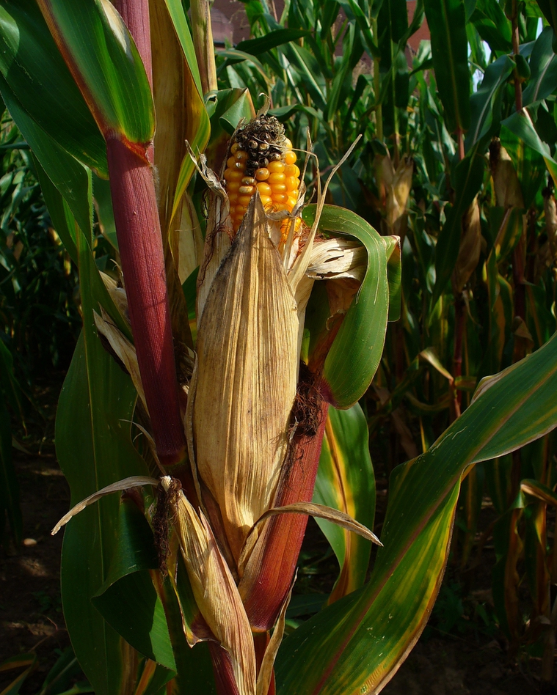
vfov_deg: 46.8
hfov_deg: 38.2
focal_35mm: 39
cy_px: 372
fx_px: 803
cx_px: 276
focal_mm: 6.1
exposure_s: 1/200
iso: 64
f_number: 5.6
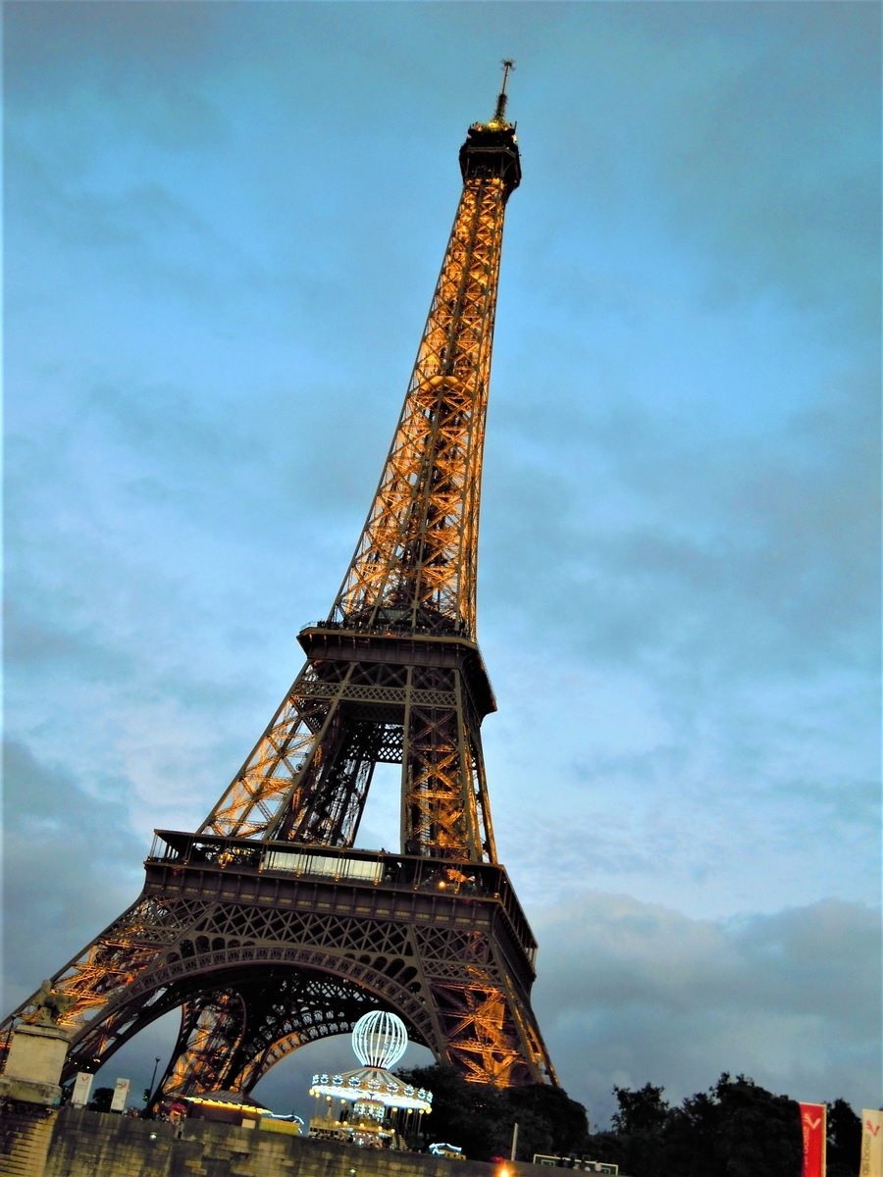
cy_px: 588
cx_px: 442
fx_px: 1224
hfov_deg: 39.7
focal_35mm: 36
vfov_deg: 51.4
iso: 160
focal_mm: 6.4
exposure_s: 1/40
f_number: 3
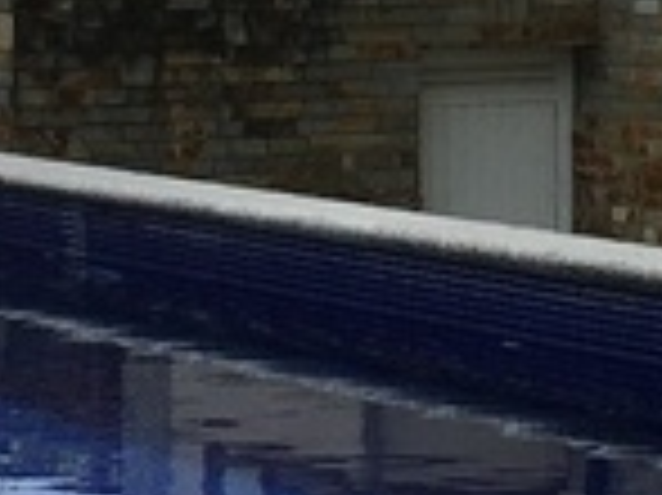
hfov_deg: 9.7
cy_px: -302
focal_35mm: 202
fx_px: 3860
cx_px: 716
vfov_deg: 7.2
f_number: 2.2
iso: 25
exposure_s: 1/1876
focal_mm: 4.15
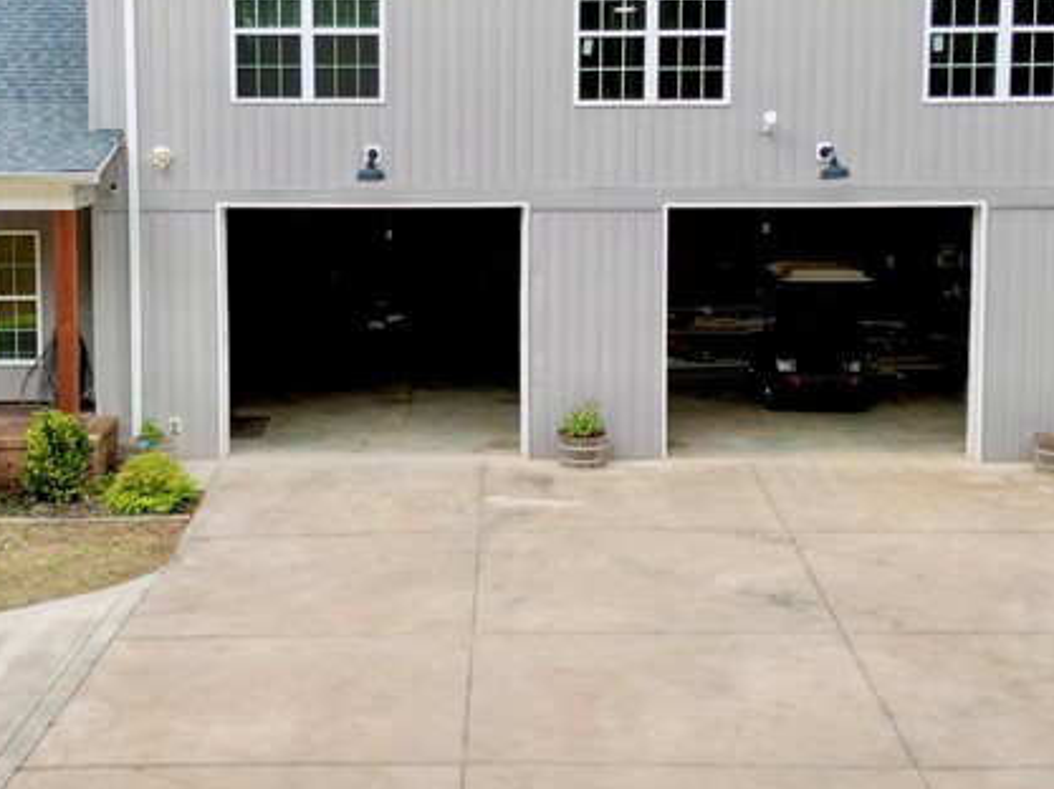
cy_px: 250
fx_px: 1795
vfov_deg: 24.6
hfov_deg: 32.6
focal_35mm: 59
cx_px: 412
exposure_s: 1/1600
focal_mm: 6.72
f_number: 1.7
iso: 200
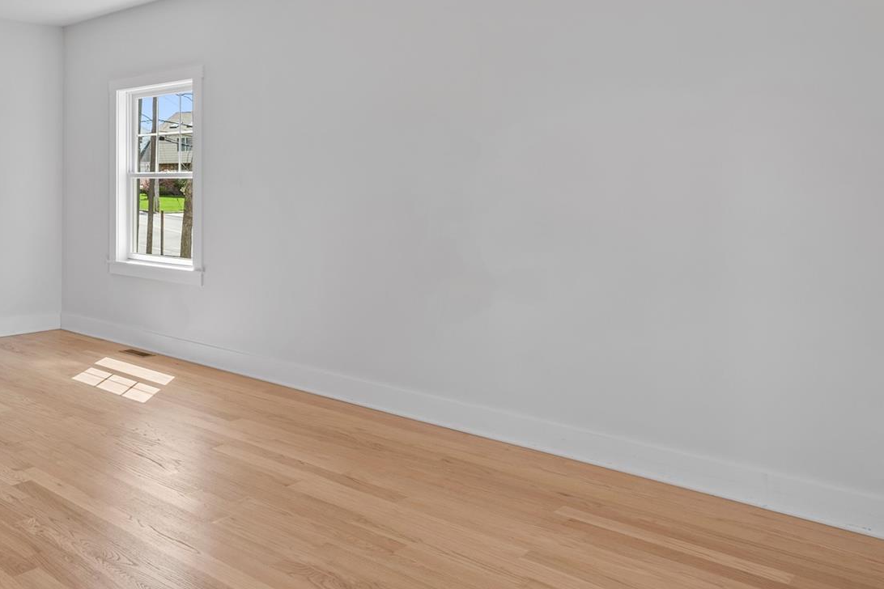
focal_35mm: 30
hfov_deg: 54.0
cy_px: 209
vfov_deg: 43.2
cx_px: 87
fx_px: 737
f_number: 8
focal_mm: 16
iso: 400
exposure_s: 1/13
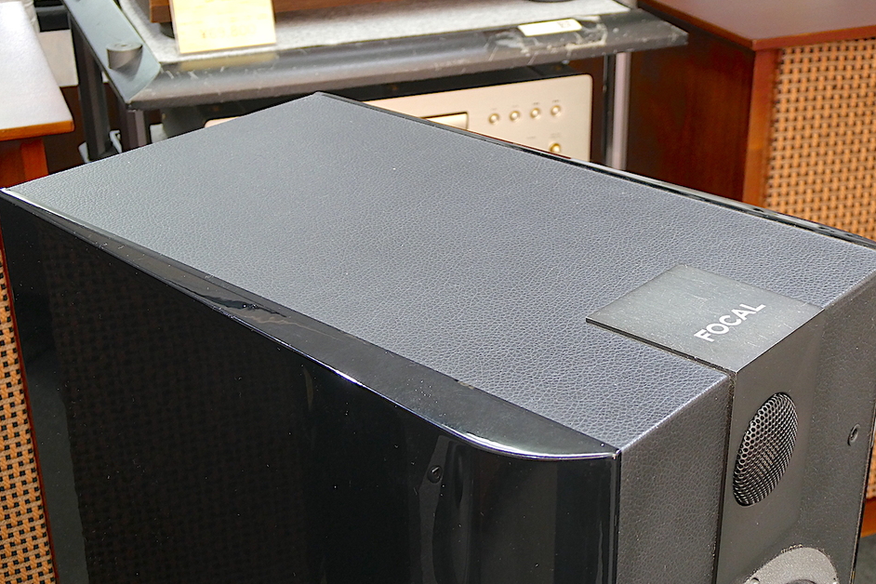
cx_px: 437
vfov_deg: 25.5
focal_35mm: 53
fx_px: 1290
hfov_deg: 37.5
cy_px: 307
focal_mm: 9
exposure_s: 1/8
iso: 200
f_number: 4.1
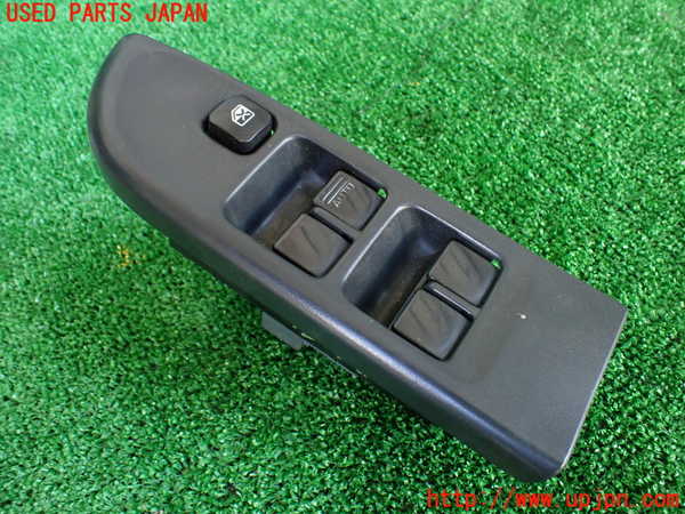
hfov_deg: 60.0
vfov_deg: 46.8
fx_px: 594
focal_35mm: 30
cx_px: 342
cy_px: 257
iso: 640
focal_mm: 5.4
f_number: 2.3
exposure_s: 1/125
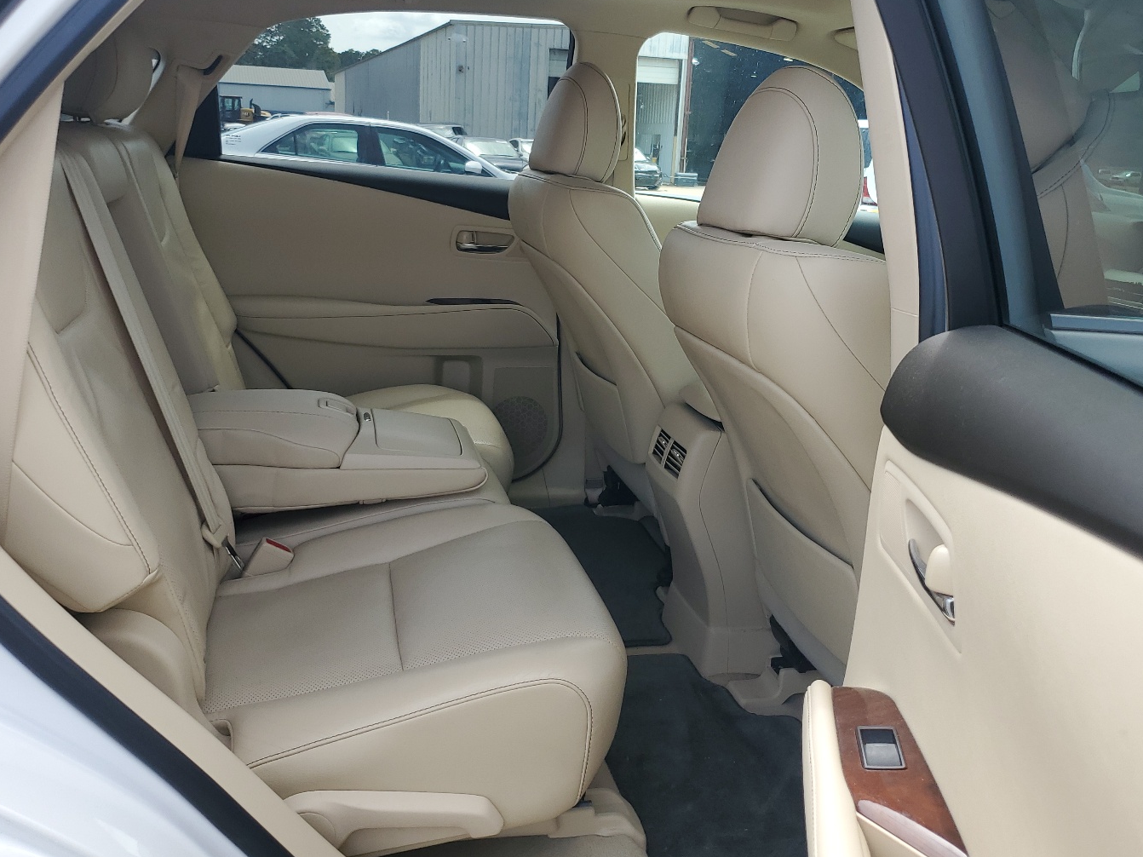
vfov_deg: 45.3
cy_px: 362
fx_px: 1023
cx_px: 580
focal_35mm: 31
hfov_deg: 58.4
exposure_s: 1/714
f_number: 1.5
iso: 50
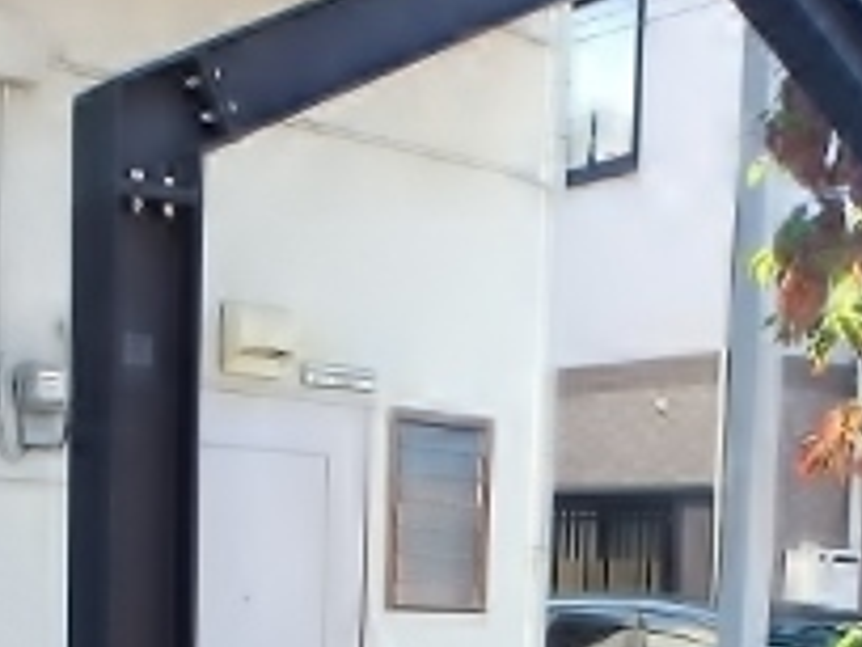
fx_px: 1644
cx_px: 566
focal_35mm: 66
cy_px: 765
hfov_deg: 29.2
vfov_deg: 20.8
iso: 125
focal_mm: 3.7
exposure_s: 1/200
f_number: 3.5
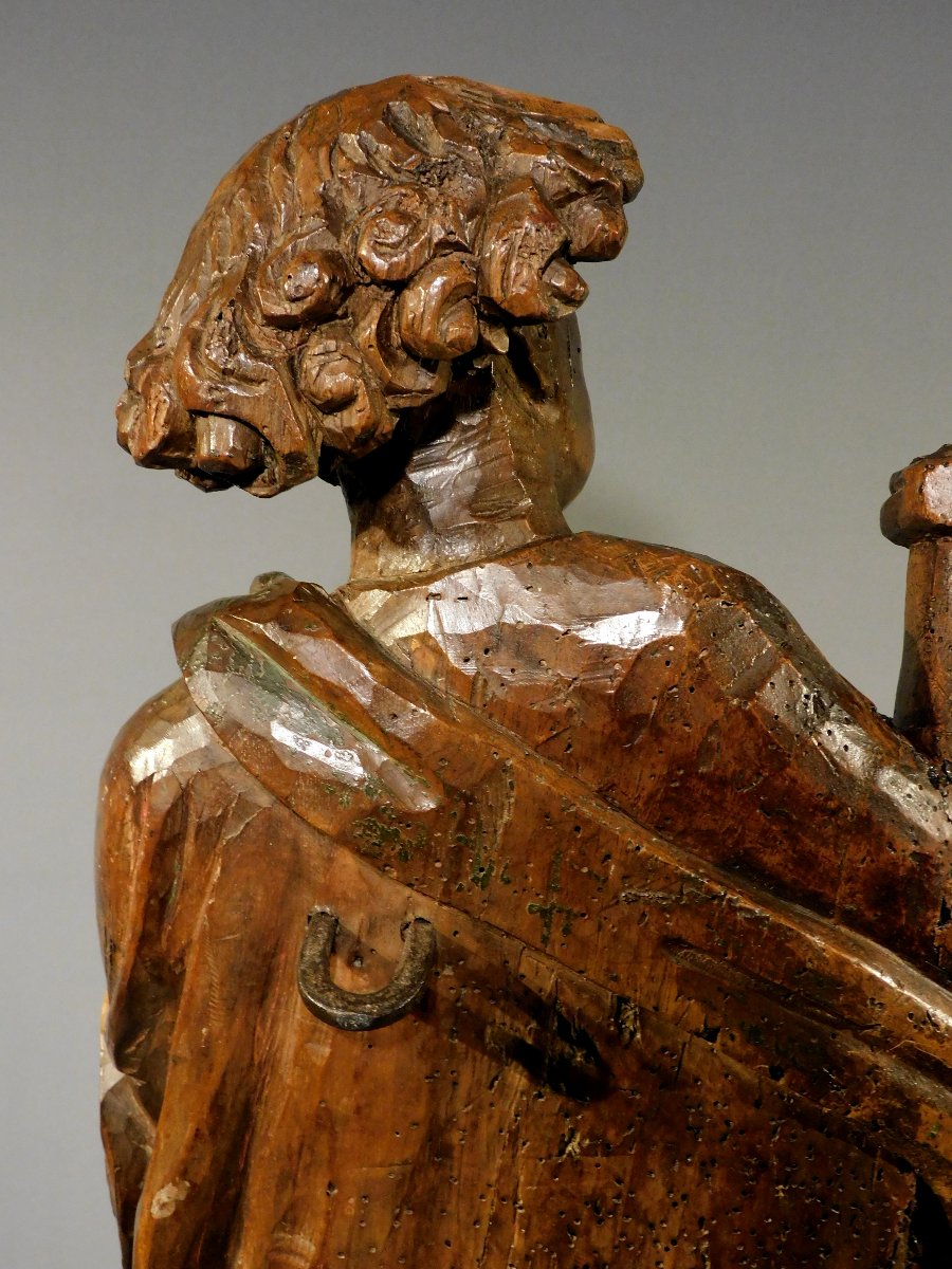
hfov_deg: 36.0
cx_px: 476
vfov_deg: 46.8
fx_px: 1467
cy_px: 634
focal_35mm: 40
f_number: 3.8
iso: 400
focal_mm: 7.2
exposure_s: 1/20
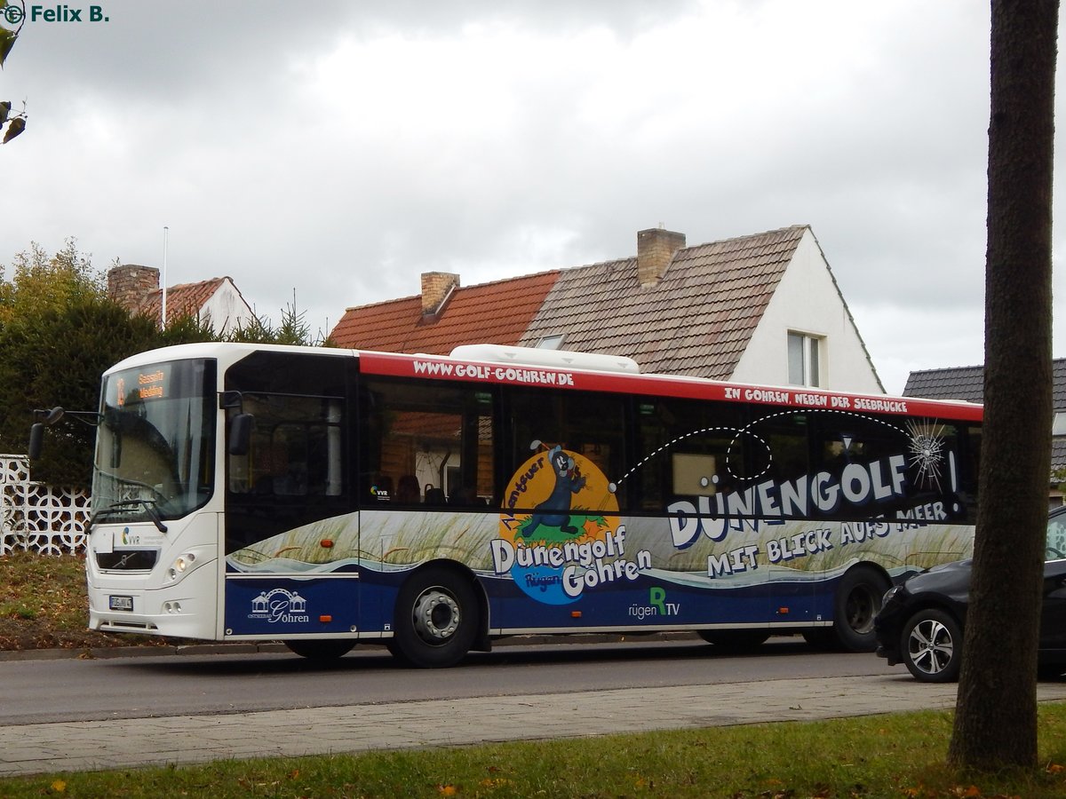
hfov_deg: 43.9
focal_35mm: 43
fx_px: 1324
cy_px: 400
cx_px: 533
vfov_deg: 33.6
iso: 125
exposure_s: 1/640
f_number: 3.6
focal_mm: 7.7
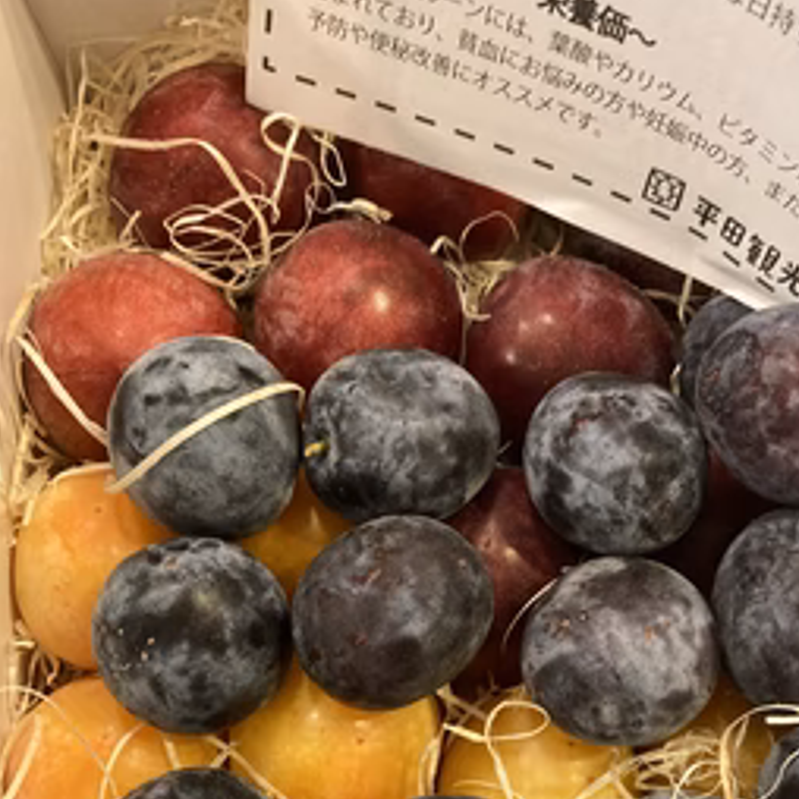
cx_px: 462
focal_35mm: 39
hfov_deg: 42.7
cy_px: 595
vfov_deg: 41.6
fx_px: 1018
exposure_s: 1/30
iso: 320
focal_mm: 3.99
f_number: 1.8
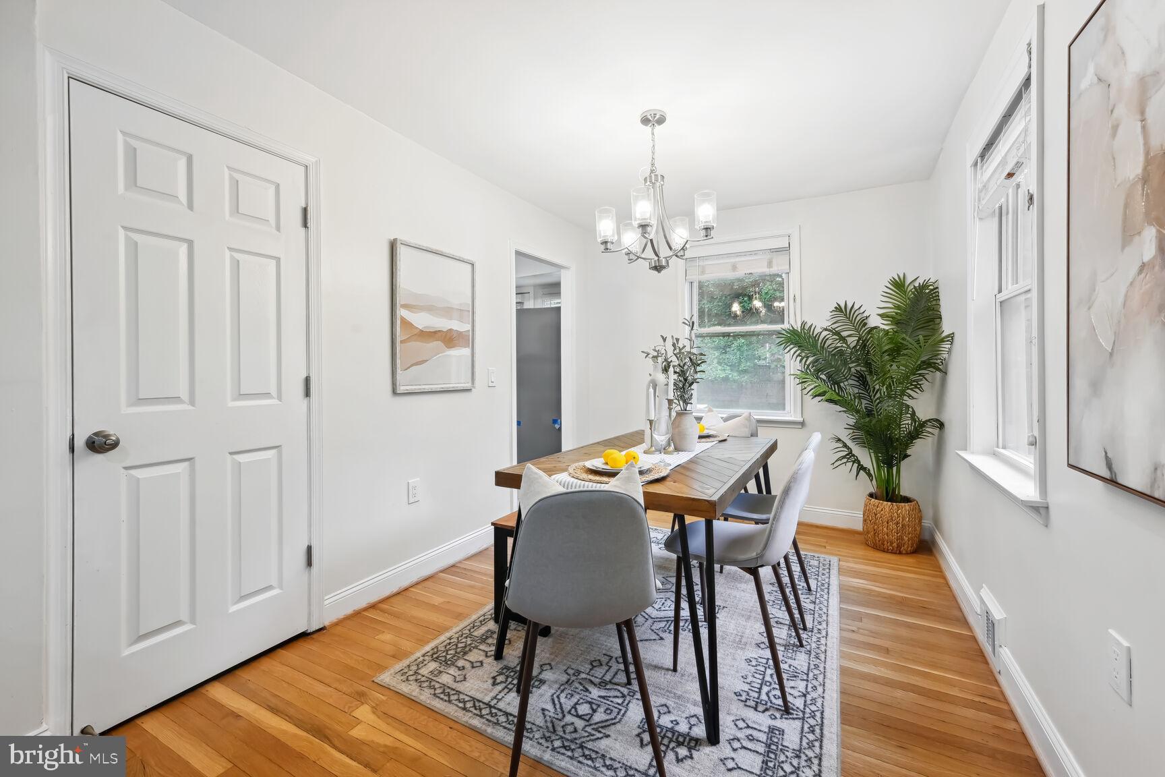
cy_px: 388
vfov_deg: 81.2
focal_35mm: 14
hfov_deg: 104.3
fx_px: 453
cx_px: 582
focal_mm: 14
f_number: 9
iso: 200
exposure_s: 1/13
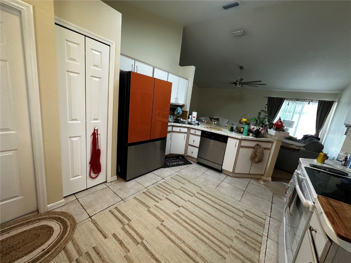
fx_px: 142
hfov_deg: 102.1
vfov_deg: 85.7
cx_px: 176
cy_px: 132
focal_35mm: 14
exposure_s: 1/120
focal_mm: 2.22
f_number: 2.2
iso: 250
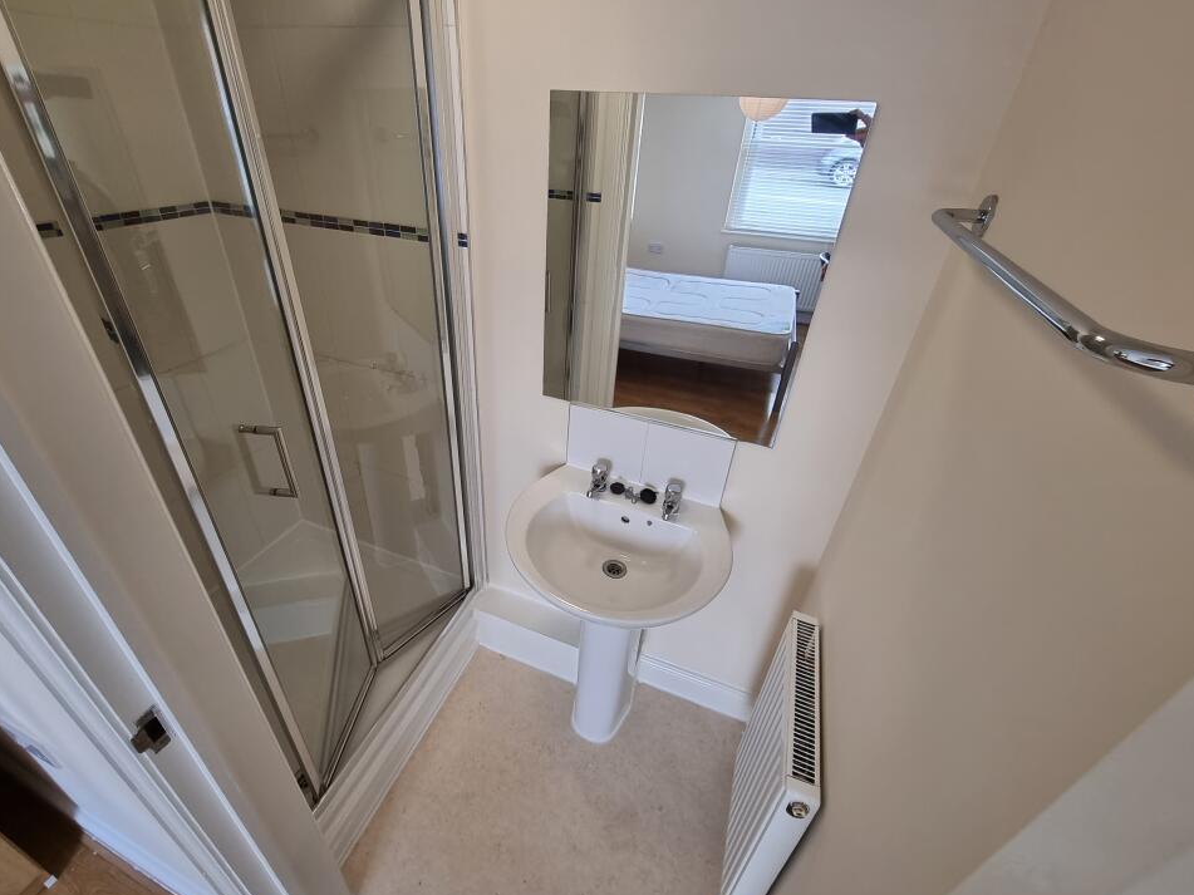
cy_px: 431
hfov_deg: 101.9
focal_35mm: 14
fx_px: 483
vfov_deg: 85.6
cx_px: 560
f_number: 2.2
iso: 200
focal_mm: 2.2
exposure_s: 1/50
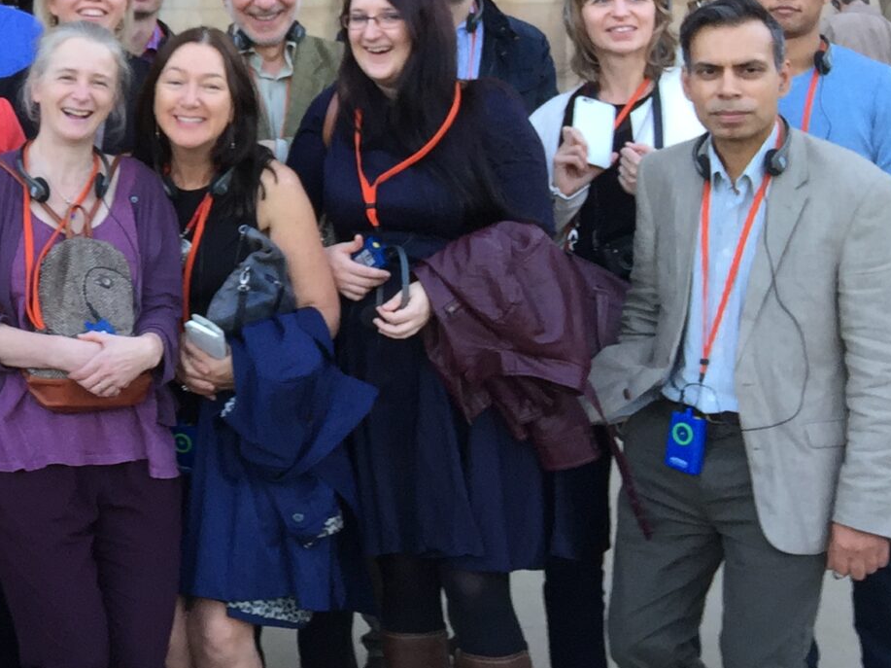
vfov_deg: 17.9
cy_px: 84
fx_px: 2084
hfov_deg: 22.5
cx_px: -140
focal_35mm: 81
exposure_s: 1/100
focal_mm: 4.15
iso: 50
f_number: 2.2
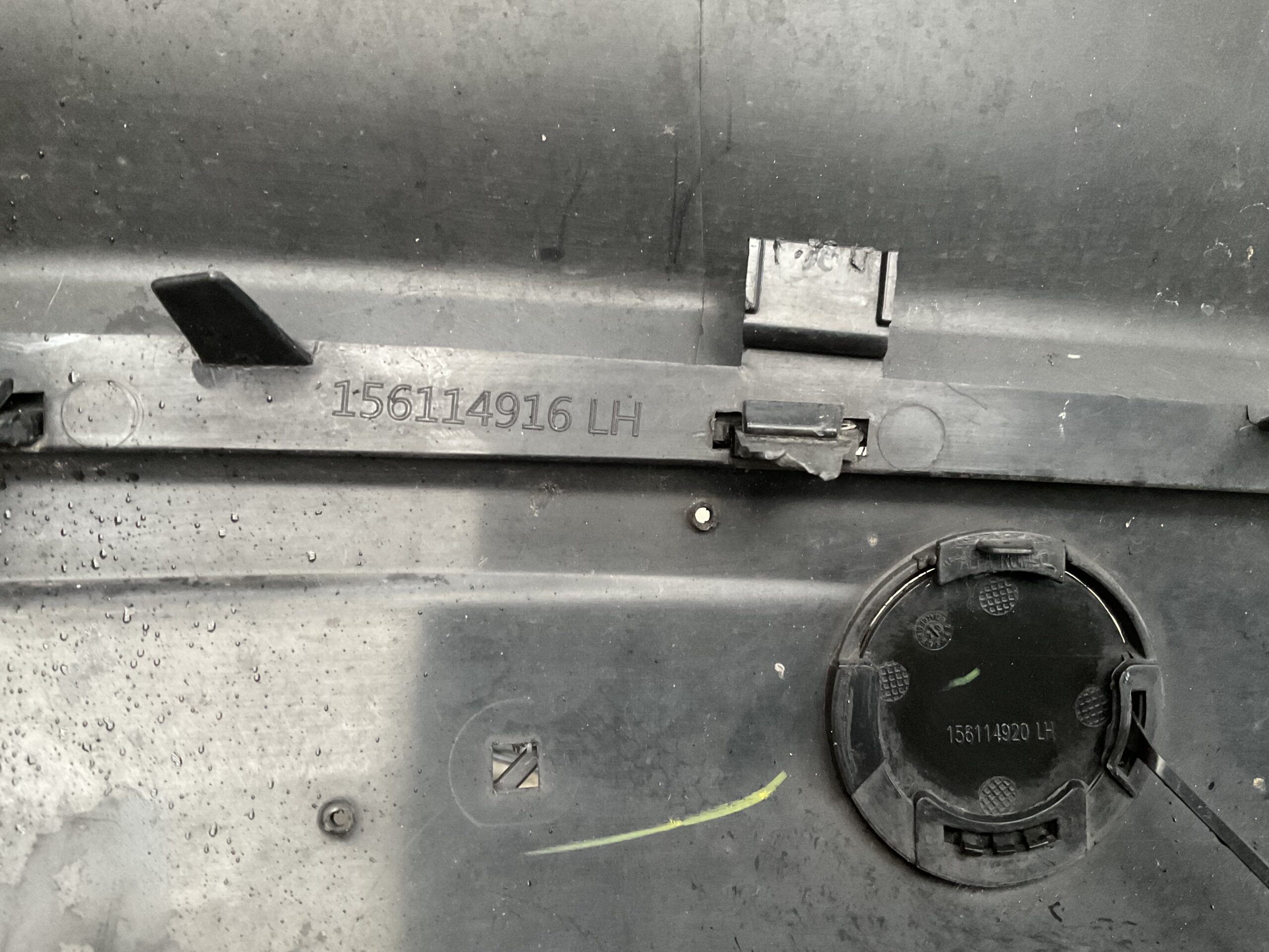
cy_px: 476
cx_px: 634
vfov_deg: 48.2
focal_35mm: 29
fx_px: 1063
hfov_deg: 61.7
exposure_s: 1/25
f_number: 1.8
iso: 320
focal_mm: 3
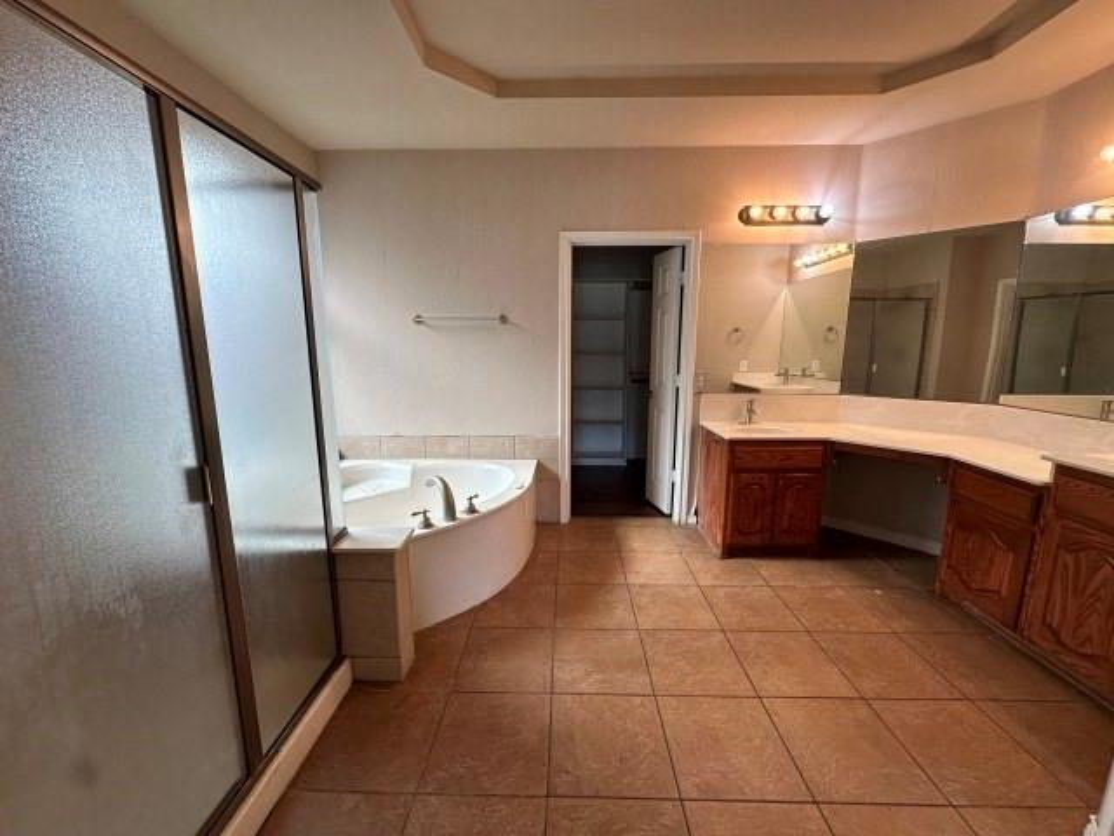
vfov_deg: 85.7
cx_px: 557
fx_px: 451
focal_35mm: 14
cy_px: 418
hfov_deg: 102.1
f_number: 2.2
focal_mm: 2.22
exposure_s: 1/120
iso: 160
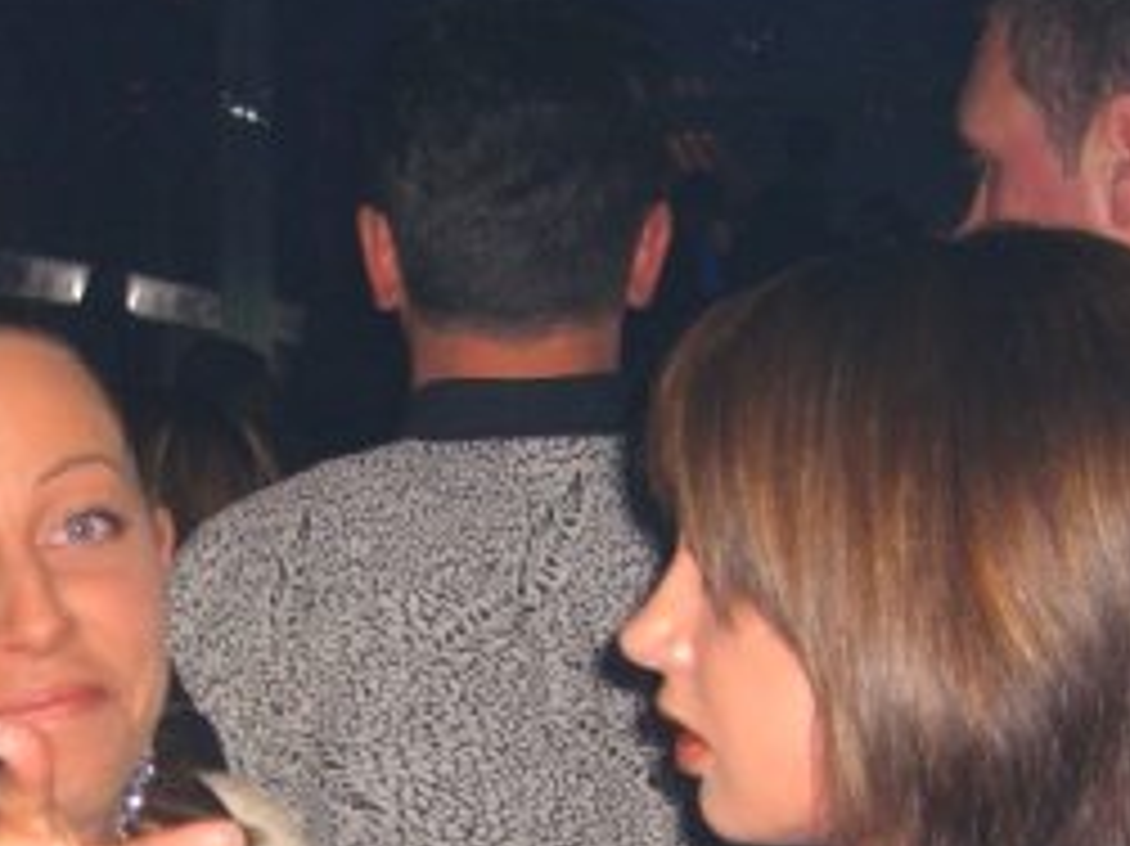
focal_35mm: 91
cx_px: 338
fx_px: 2969
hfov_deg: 21.4
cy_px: 837
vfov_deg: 15.9
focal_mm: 7.9
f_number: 2.8
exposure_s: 1/60
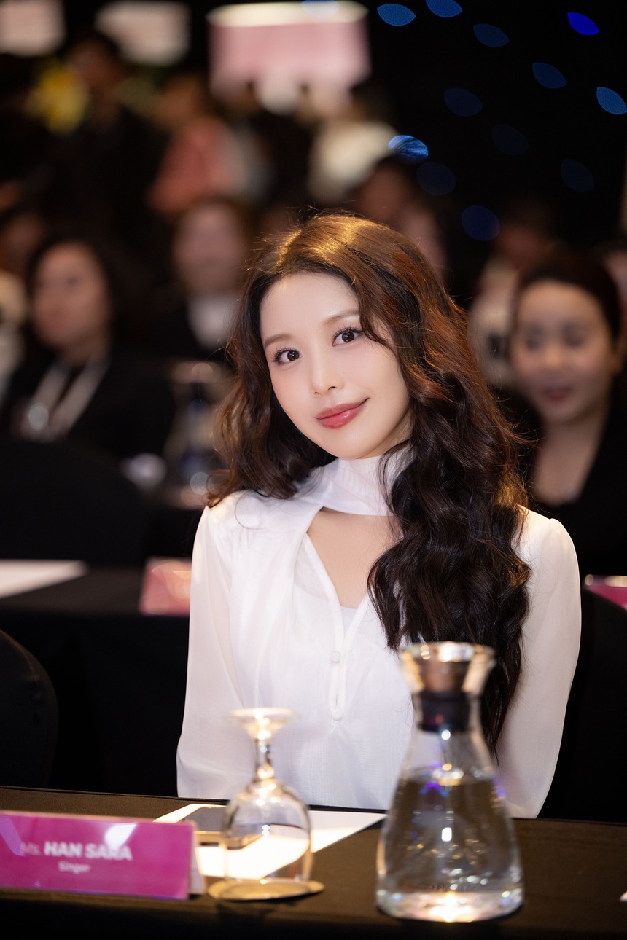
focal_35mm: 140
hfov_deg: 9.8
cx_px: 314
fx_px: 3657
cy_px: 470
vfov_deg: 14.7
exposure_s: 1/200
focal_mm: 140
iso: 1600
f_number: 2.8
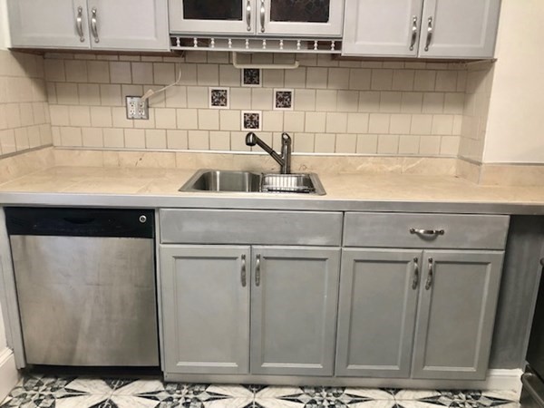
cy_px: 204
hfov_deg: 63.4
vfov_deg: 49.7
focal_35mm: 28
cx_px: 272
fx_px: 440
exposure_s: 1/15
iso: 40
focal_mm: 4
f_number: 1.8
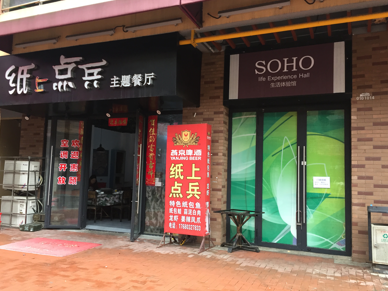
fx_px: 336
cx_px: 195
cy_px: 147
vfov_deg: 46.8
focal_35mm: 30
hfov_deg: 60.0
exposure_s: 1/33
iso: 64
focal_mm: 4.15
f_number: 2.2
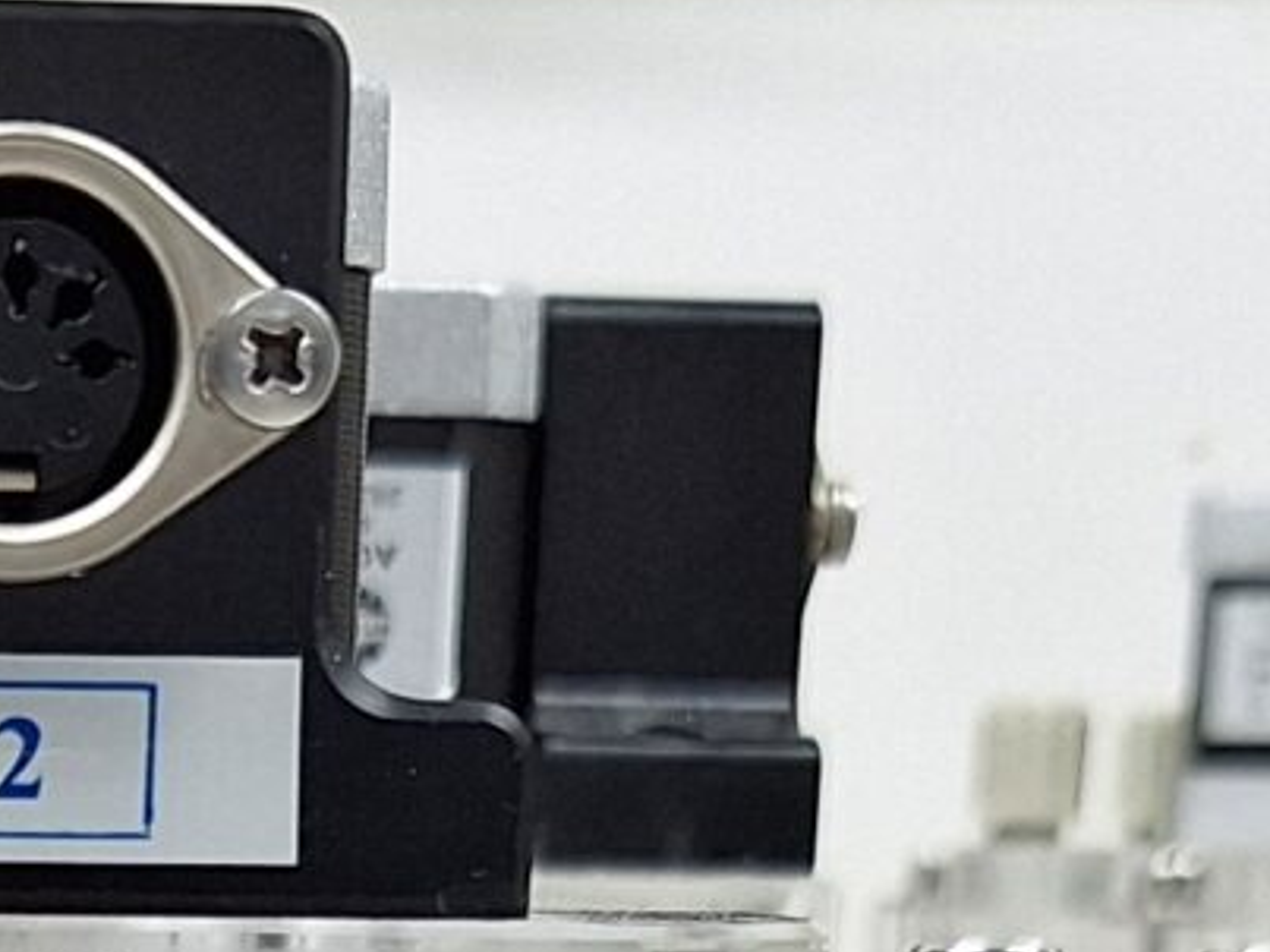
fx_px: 5355
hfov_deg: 13.2
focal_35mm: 146
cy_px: 2538
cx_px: -164
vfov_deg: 8.9
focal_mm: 5.54
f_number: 1.8
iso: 50
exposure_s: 1/50
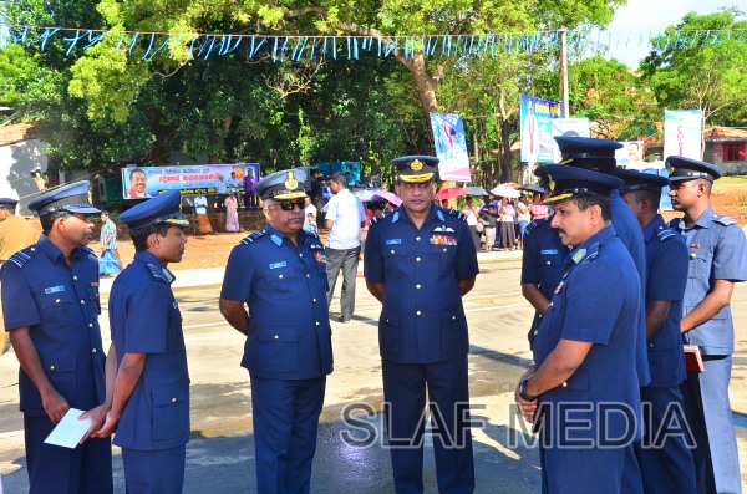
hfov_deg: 46.5
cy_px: 247
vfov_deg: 31.7
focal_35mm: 42
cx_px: 374
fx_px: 869
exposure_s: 1/200
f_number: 7.1
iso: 200
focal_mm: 28
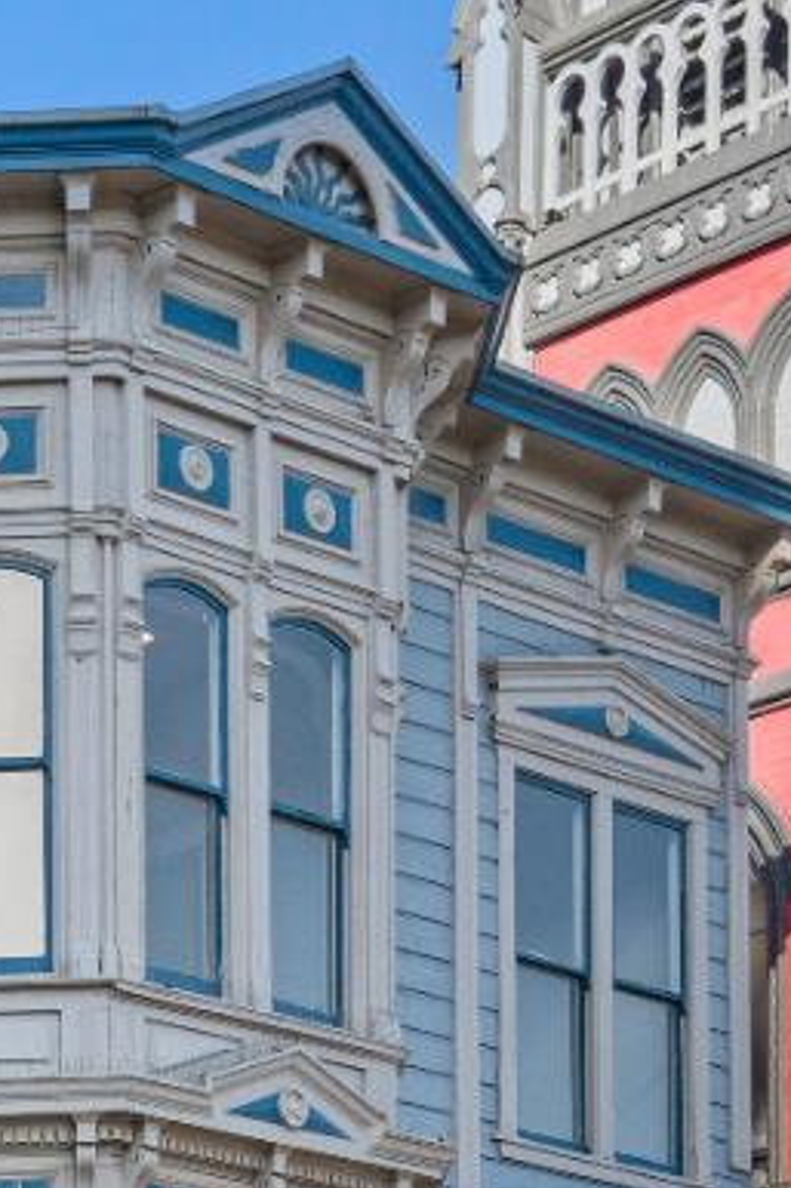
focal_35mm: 136
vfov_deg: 14.7
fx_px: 4486
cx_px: -271
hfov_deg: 9.9
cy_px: 1286
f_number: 6.3
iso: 800
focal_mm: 35
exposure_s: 1/400
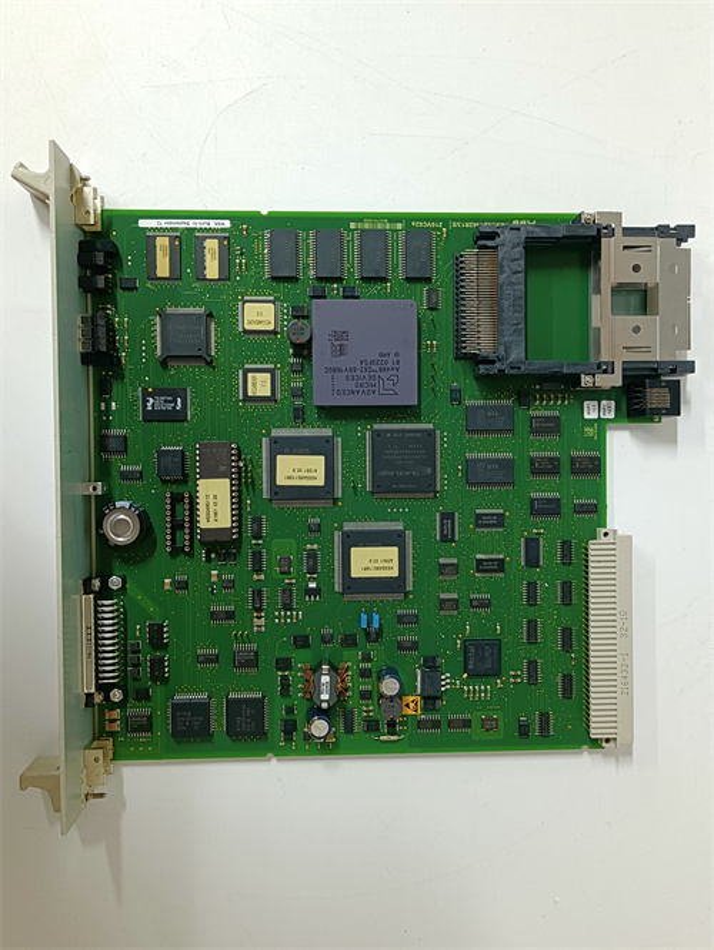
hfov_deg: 51.4
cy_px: 475
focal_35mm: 27
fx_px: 742
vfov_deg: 65.3
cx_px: 357
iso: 818
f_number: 1.9
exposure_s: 1/33.3
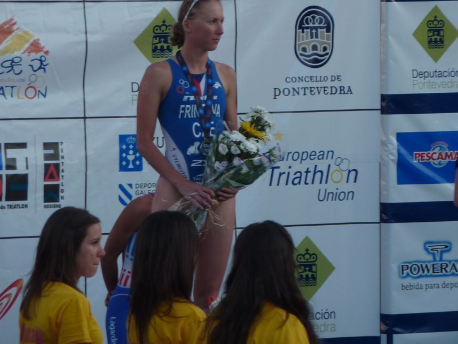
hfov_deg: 5.2
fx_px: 5014
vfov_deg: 3.9
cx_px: 214
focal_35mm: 379
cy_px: 140
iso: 80
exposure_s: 1/125
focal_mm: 49.2
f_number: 4.9
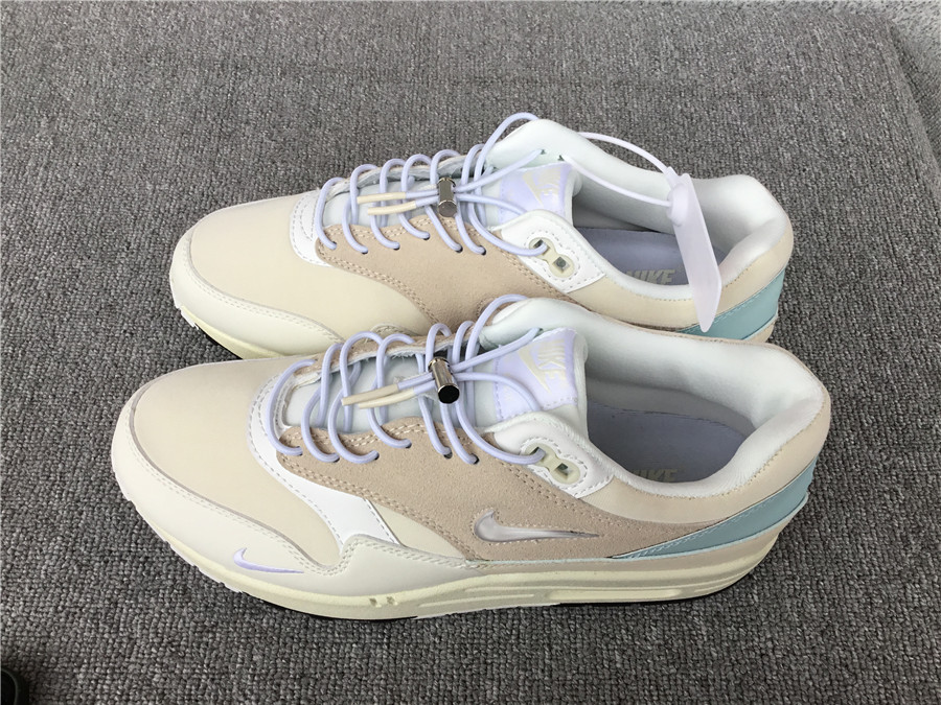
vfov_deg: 45.4
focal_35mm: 31
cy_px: 352
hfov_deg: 58.4
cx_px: 470
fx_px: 843
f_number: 2.4
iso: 32
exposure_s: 1/120
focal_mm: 3.3
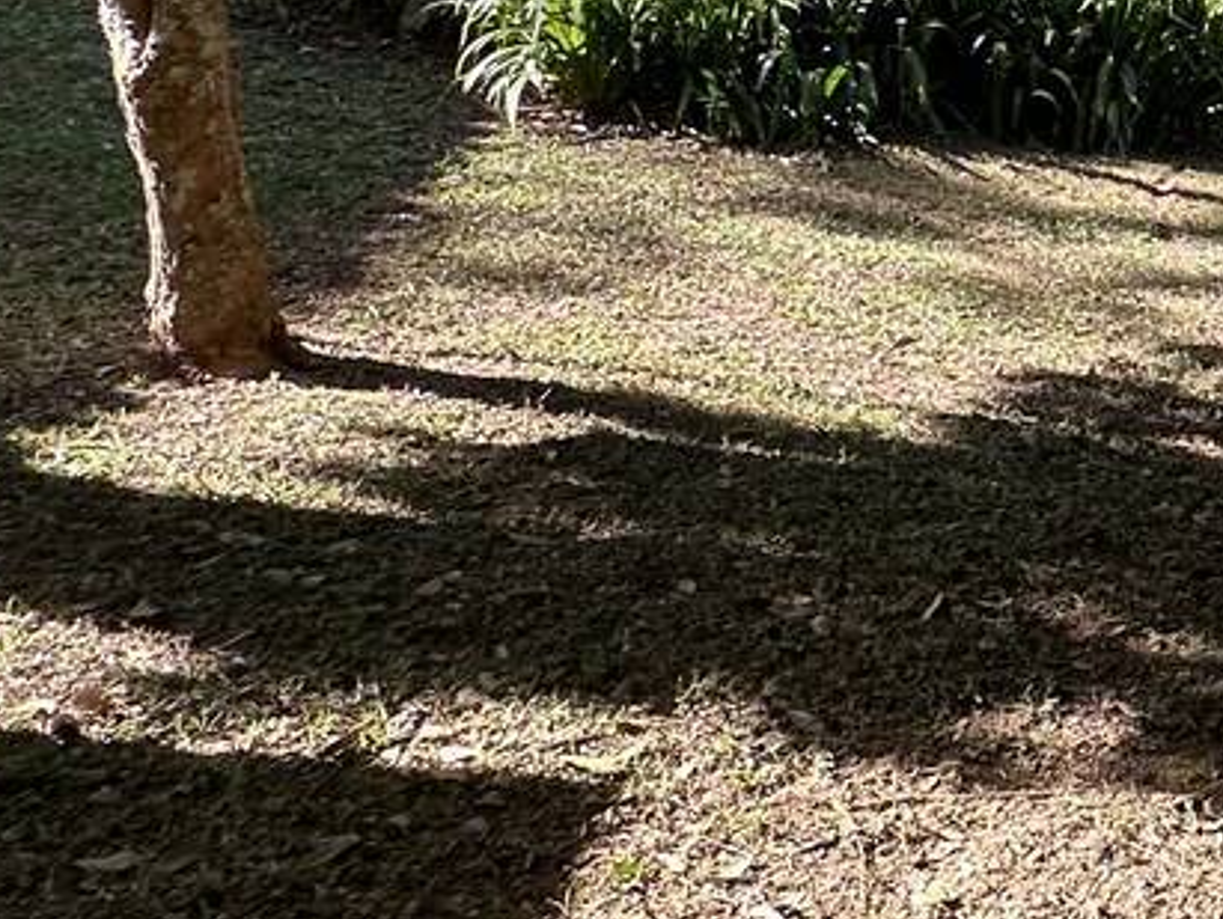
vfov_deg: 28.1
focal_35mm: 49
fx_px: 1733
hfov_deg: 29.4
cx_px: 1672
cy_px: 21
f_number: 2.2
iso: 40
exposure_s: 1/104
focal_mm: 2.22
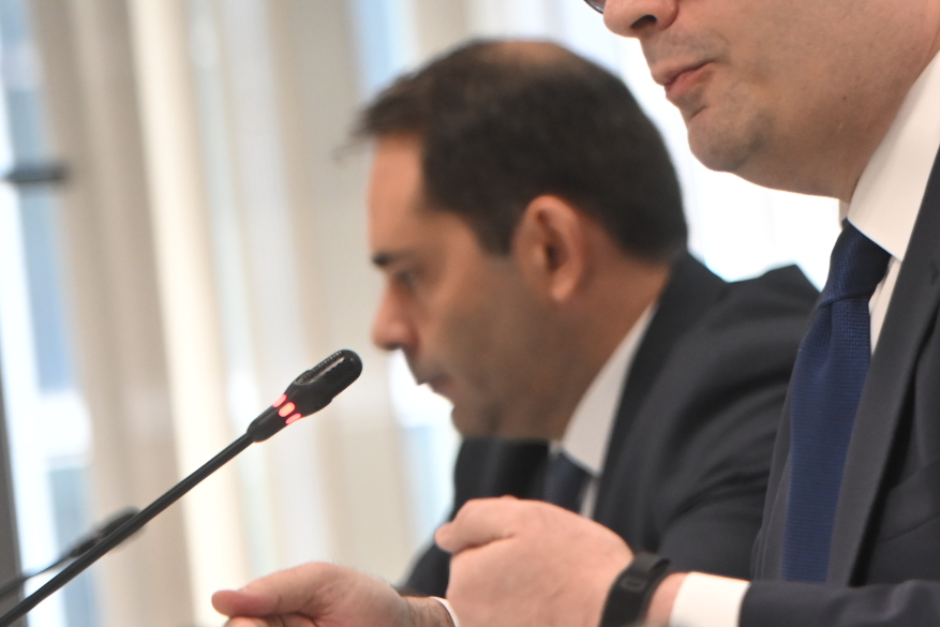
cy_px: 316
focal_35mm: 289
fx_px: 7547
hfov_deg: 7.1
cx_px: 1196
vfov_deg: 4.8
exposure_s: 1/320
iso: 2000
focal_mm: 110
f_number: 2.8
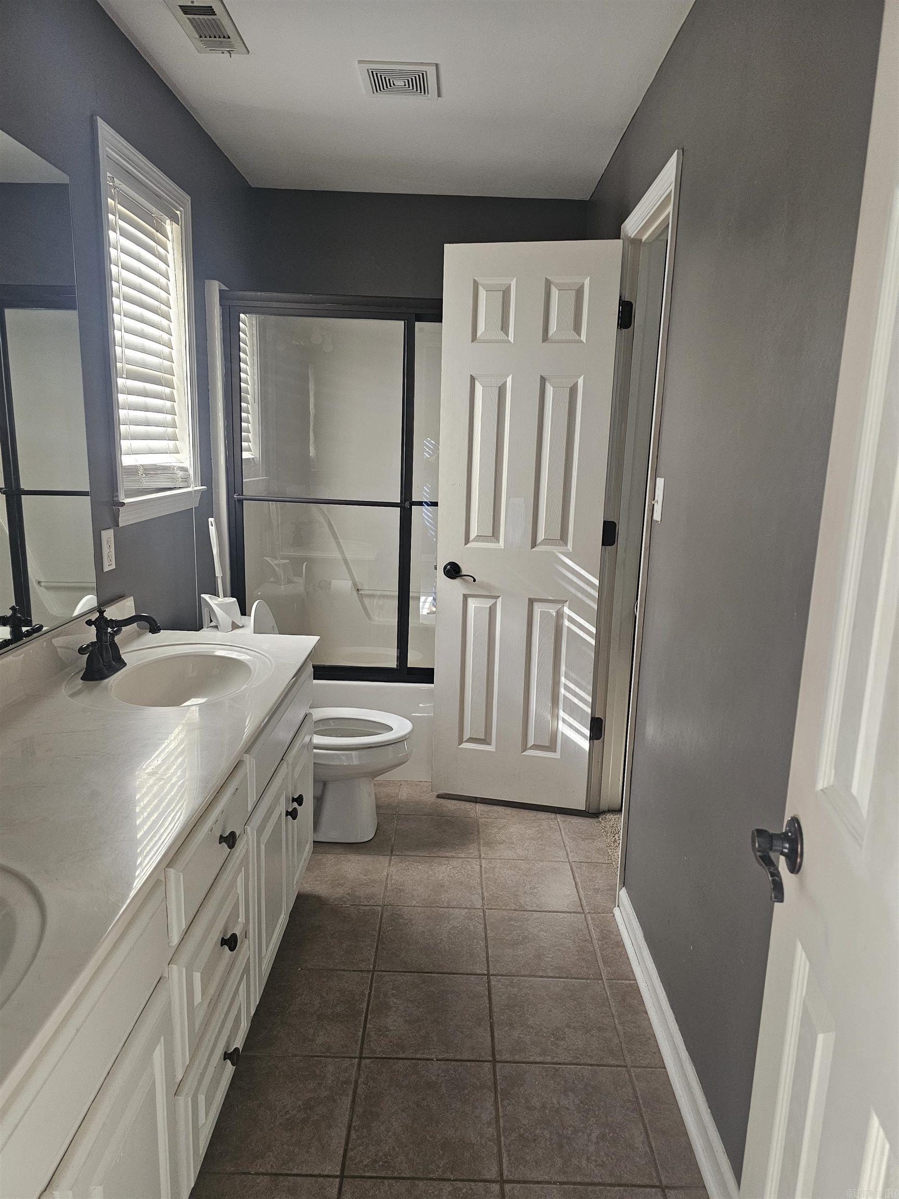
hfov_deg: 58.9
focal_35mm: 23
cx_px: 450
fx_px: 796
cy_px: 600
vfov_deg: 73.9
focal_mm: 6.3
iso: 400
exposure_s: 1/170
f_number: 1.7
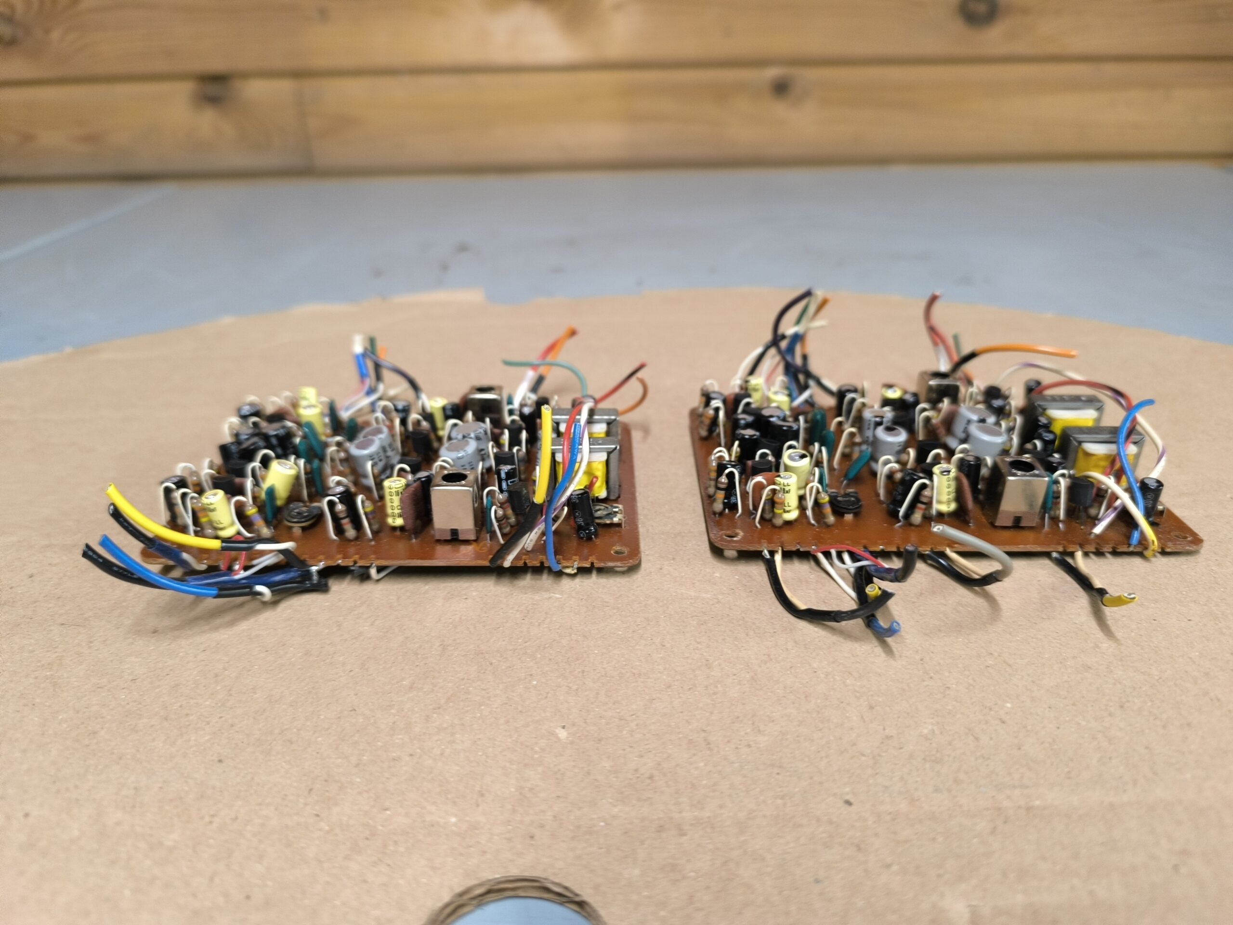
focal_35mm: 23
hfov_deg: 73.9
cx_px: 616
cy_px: 462
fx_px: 819
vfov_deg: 58.9
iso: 1000
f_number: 1.65
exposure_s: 1/25
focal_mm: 6.14
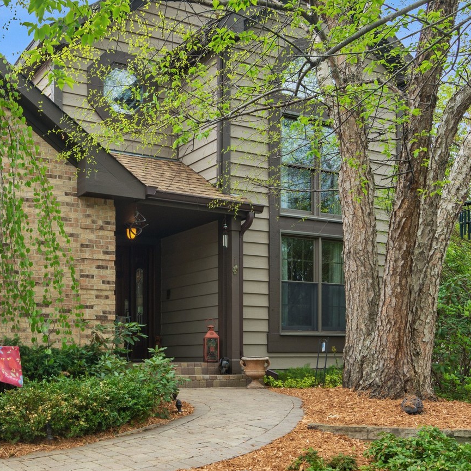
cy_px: 222
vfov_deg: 46.3
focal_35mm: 36
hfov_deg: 44.8
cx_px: 121
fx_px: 551
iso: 200
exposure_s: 1/100
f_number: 8
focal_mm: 15
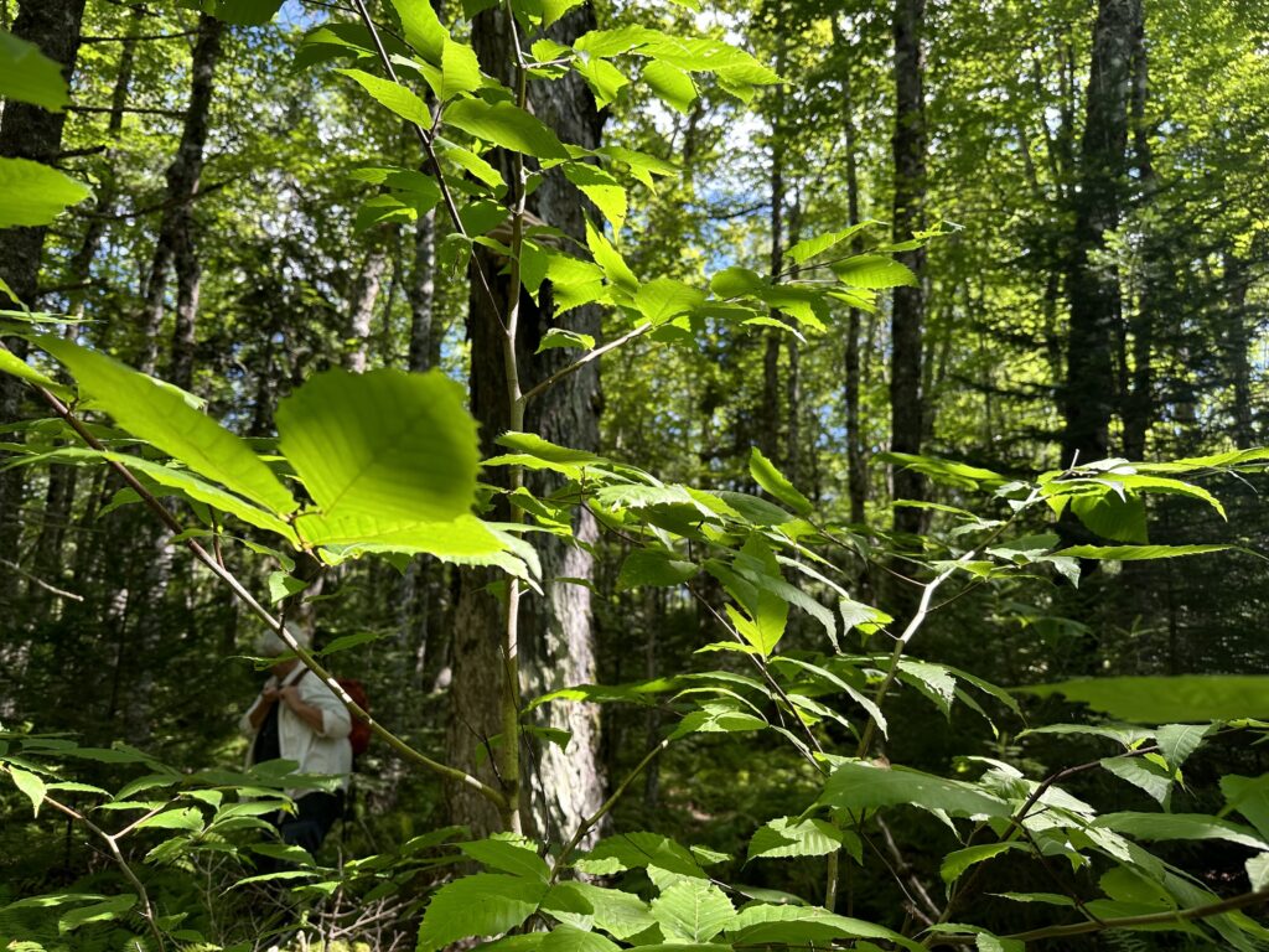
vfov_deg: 56.8
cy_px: 476
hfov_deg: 71.6
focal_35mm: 24
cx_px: 634
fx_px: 880
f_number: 1.78
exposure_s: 1/331
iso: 80
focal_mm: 6.86
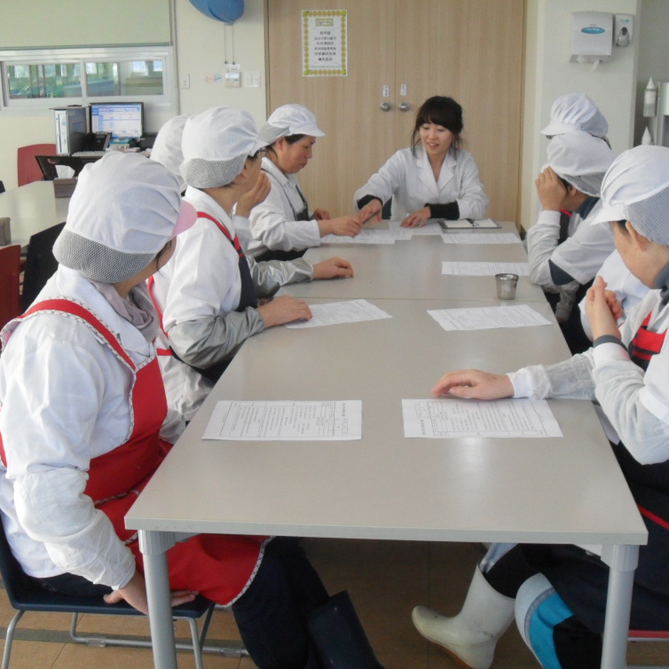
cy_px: 339
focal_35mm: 42
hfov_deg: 39.9
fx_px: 918
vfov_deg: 40.0
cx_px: 391
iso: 200
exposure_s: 1/125
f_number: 2.8
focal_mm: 6.2
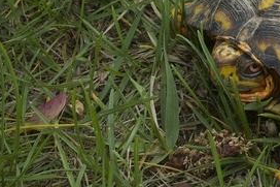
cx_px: 336
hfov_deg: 15.6
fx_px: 983
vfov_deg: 10.7
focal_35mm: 126
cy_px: -21
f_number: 13
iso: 400
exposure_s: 1/60
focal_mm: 29
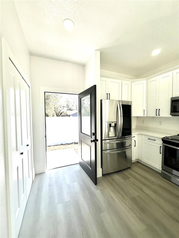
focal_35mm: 13
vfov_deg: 106.2
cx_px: 90
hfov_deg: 89.9
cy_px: 119
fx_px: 90
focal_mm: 1.57
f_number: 1.8
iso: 32
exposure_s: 1/325
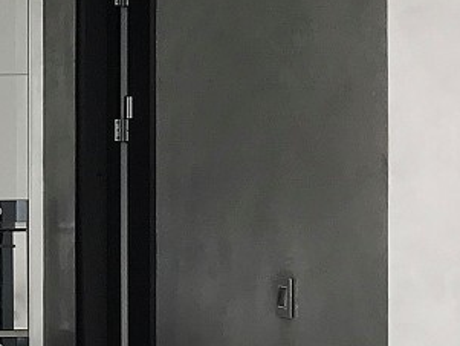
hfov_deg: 13.5
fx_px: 1781
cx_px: -309
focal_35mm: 134
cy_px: 243
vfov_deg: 11.1
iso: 32
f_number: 1.8
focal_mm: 3.99
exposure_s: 1/50
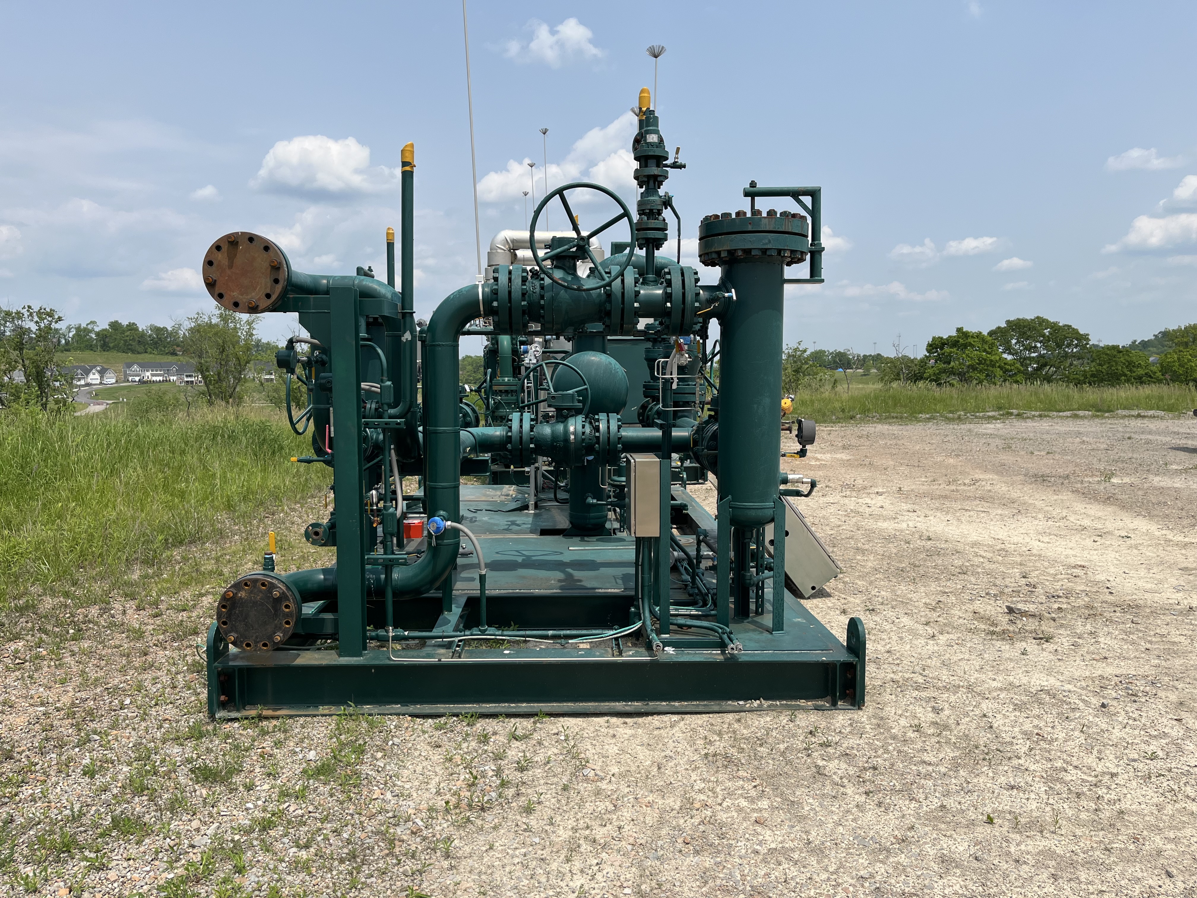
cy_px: 449
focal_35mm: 26
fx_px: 899
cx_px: 598
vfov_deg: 53.1
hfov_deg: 67.3
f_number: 1.6
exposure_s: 1/4310
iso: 50
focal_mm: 5.1
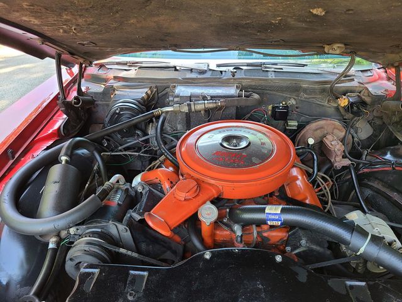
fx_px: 302
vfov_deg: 53.1
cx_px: 201
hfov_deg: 67.3
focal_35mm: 26
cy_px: 151
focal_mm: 5.4
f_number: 1.8
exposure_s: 1/59
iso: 64
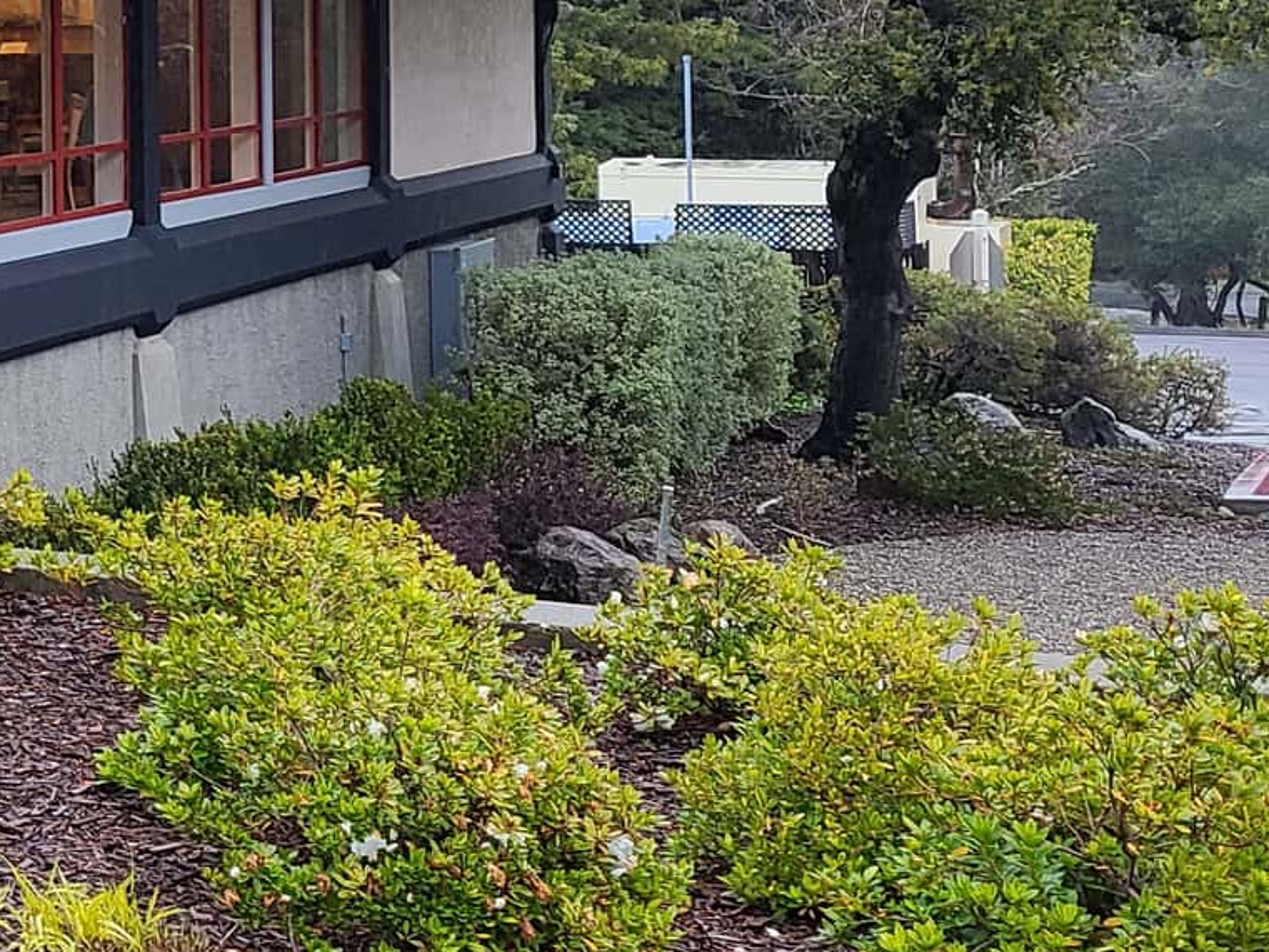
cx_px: -620
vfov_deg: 17.6
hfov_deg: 20.5
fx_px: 3007
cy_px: 33
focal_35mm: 82
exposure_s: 1/120
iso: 64
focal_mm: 5.4
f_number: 1.8
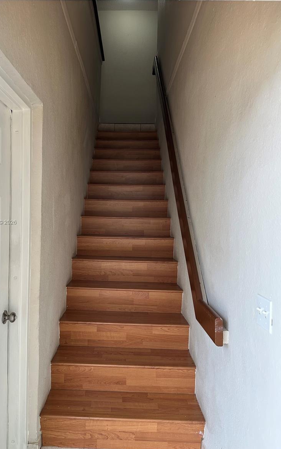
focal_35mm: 26
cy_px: 223
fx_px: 319
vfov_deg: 70.4
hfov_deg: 47.4
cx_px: 118
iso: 64
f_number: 1.78
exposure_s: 1/155
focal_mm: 6.86
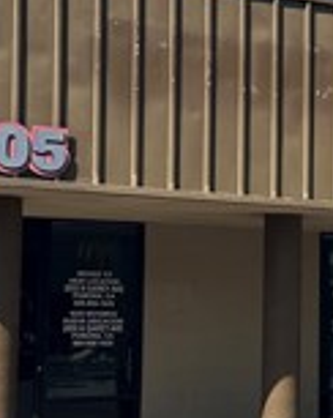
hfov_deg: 15.1
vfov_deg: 19.6
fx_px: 1210
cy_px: 235
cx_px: 401
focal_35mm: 98
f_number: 1.78
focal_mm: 6.86
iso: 80
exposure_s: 1/4762
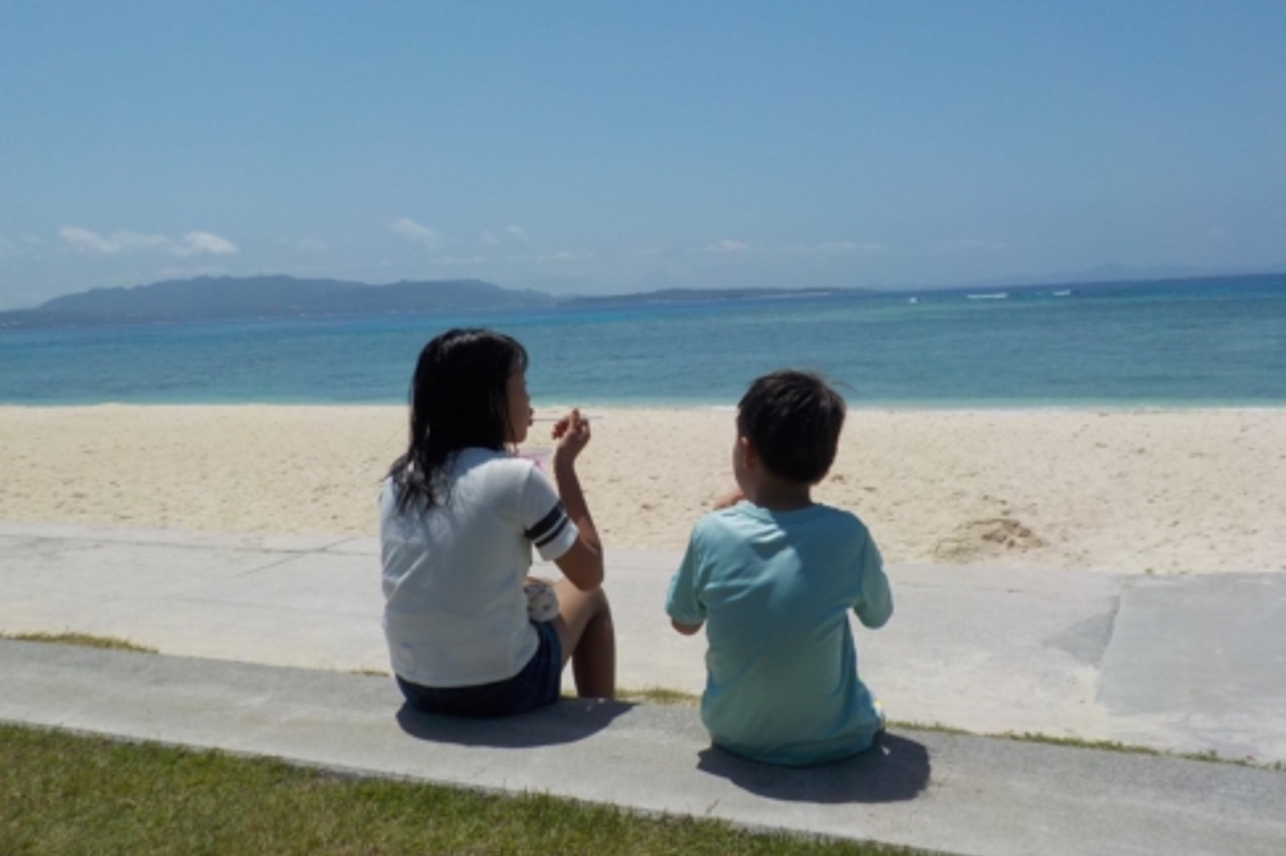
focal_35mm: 32
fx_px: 1143
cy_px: 431
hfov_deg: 58.7
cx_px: 651
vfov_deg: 41.1
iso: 125
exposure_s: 1/800
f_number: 6.6
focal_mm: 4.1
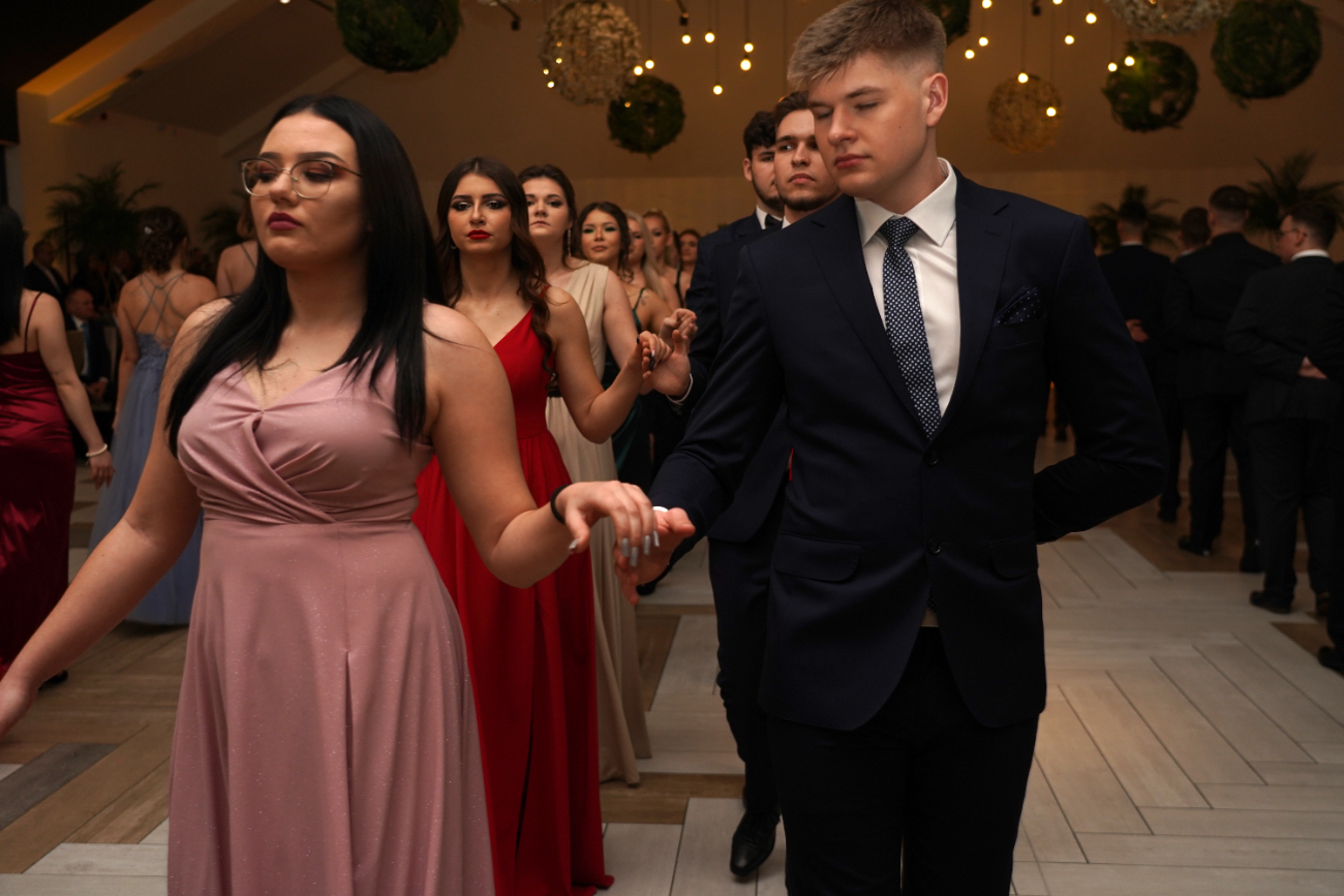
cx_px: 672
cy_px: 448
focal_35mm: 38
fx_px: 1419
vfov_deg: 35.1
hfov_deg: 50.7
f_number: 4
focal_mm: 38
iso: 500
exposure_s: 1/100
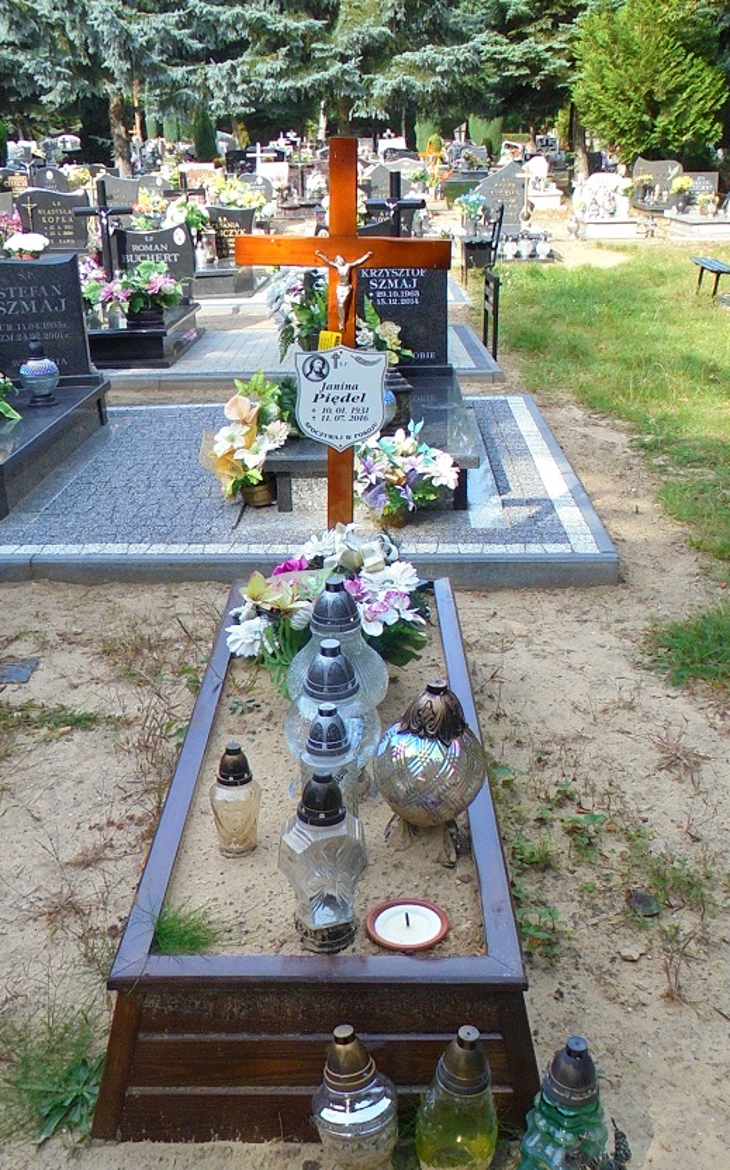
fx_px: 1178
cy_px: 578
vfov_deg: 52.8
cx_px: 354
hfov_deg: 34.4
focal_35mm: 37
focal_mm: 6.1
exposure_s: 1/800
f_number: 4
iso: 400
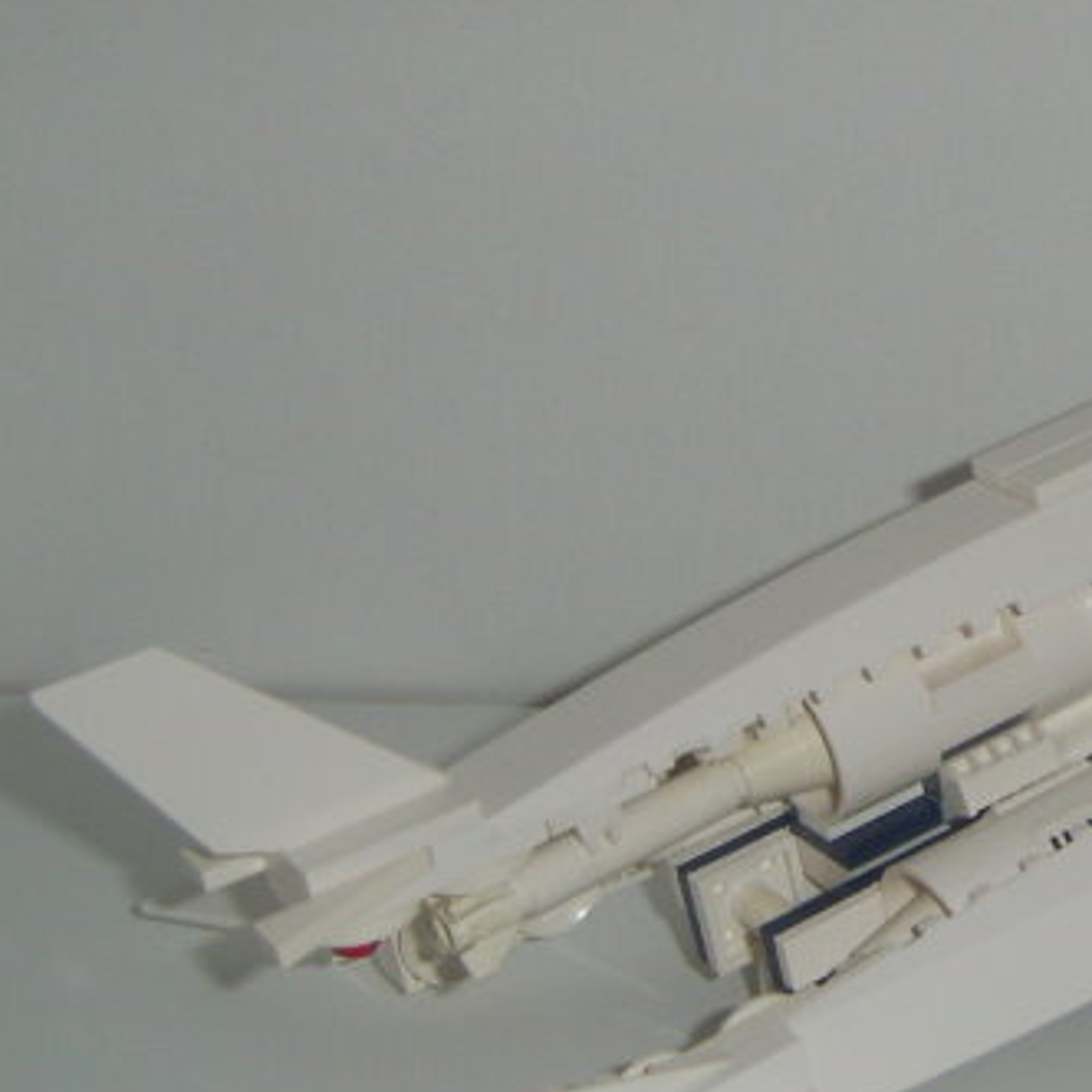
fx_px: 2891
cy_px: 516
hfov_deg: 20.9
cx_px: 990
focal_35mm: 81
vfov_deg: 21.4
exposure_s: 1/30
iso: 100
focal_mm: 7.8
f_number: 2.8
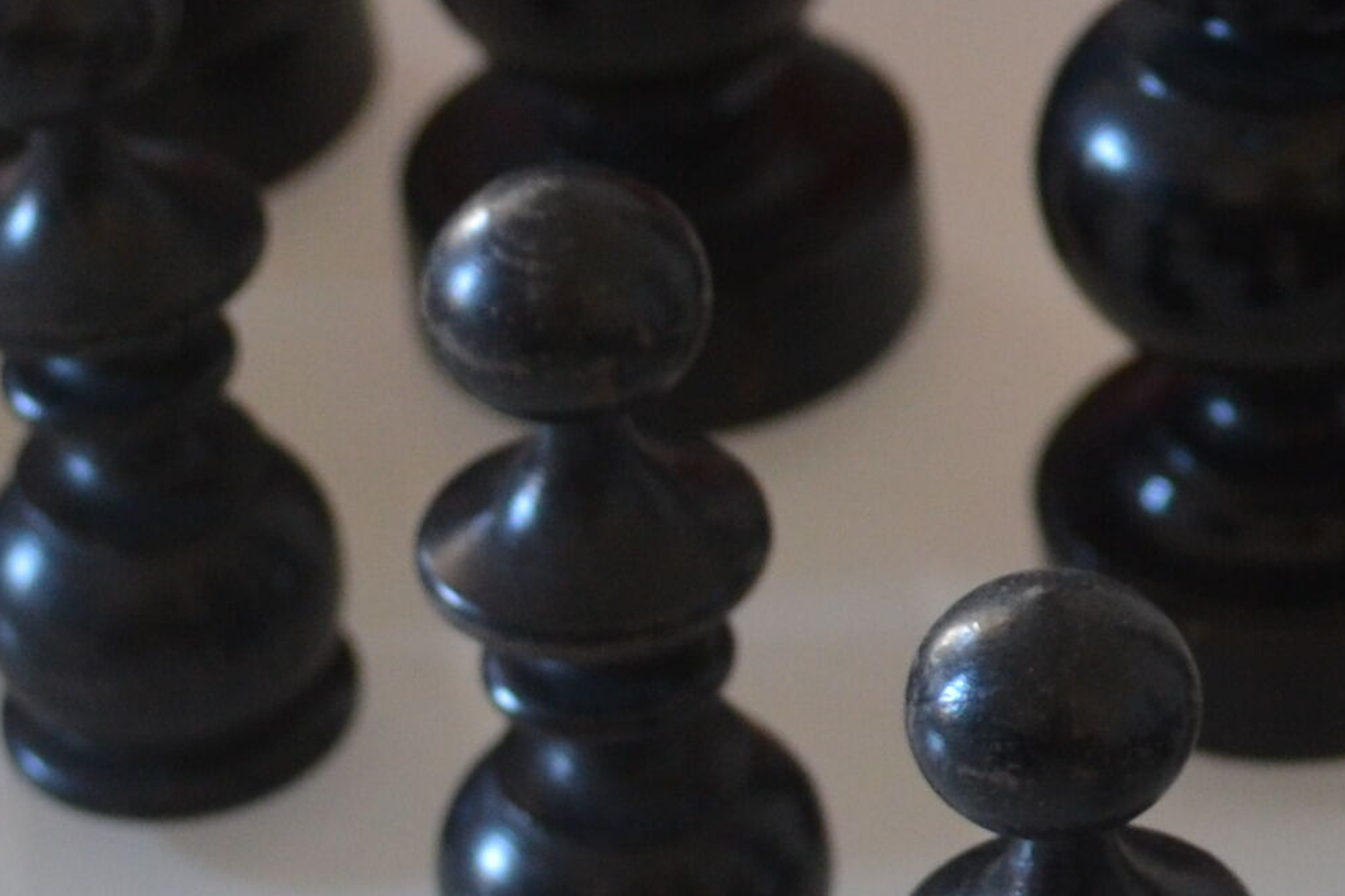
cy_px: 449
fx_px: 7595
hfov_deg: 10.0
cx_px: 1558
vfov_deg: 6.8
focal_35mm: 203
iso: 400
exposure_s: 1/20
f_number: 4.5
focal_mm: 29
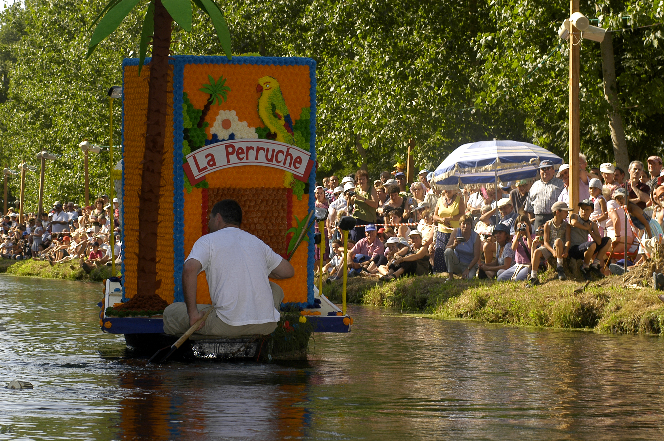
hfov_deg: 15.9
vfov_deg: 10.6
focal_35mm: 129
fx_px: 2377
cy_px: 220
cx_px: 332
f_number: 10
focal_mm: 86
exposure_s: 1/125
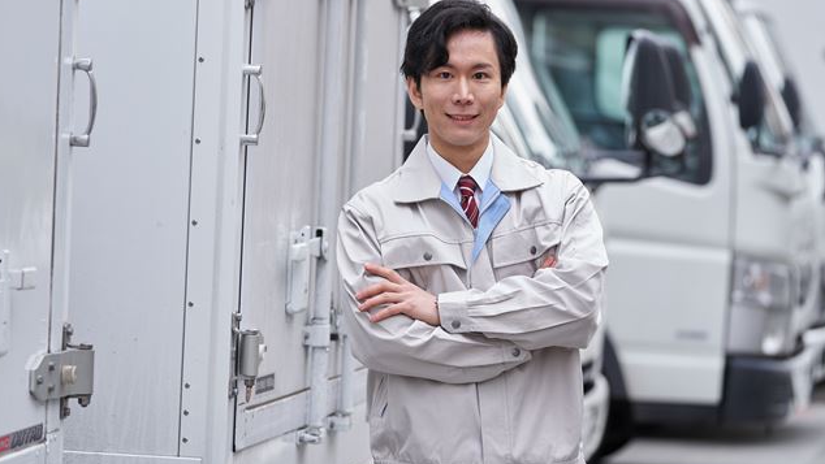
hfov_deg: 11.0
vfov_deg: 6.2
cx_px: 368
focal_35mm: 195
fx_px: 4267
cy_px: 166
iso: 400
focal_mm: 164
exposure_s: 1/160
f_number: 4
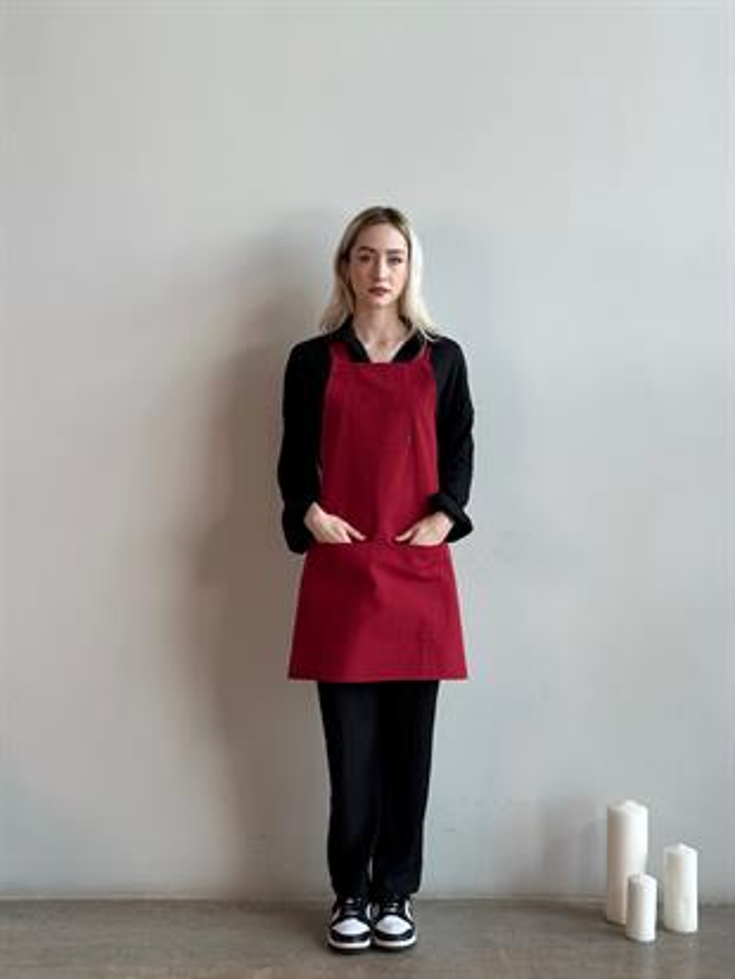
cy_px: 490
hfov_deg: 30.3
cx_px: 368
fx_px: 1358
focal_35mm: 48
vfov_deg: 39.6
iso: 80
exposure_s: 1/100
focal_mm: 6.86
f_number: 1.78
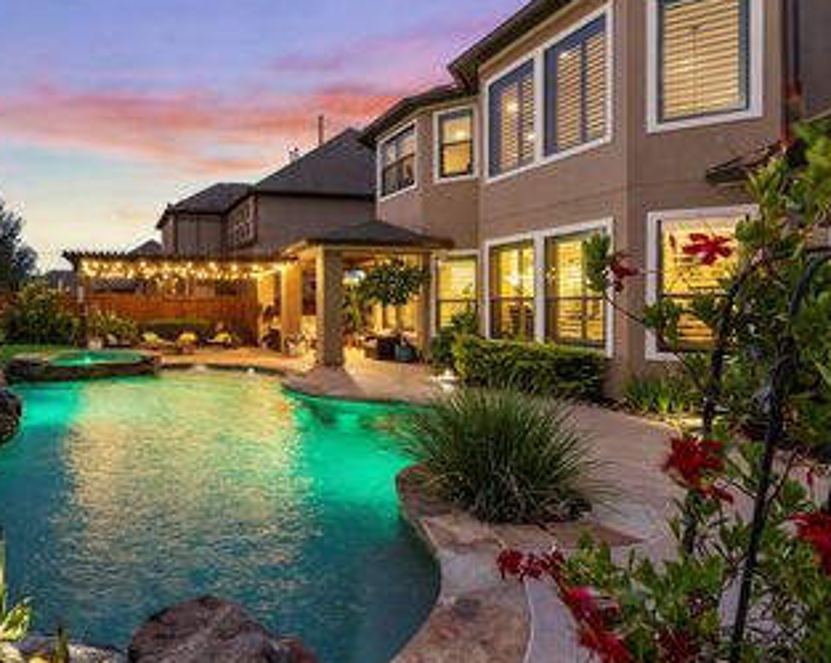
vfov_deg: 65.5
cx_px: 202
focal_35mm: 21
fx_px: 516
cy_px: 325
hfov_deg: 72.0
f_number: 8
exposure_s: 1/2
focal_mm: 14
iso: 800
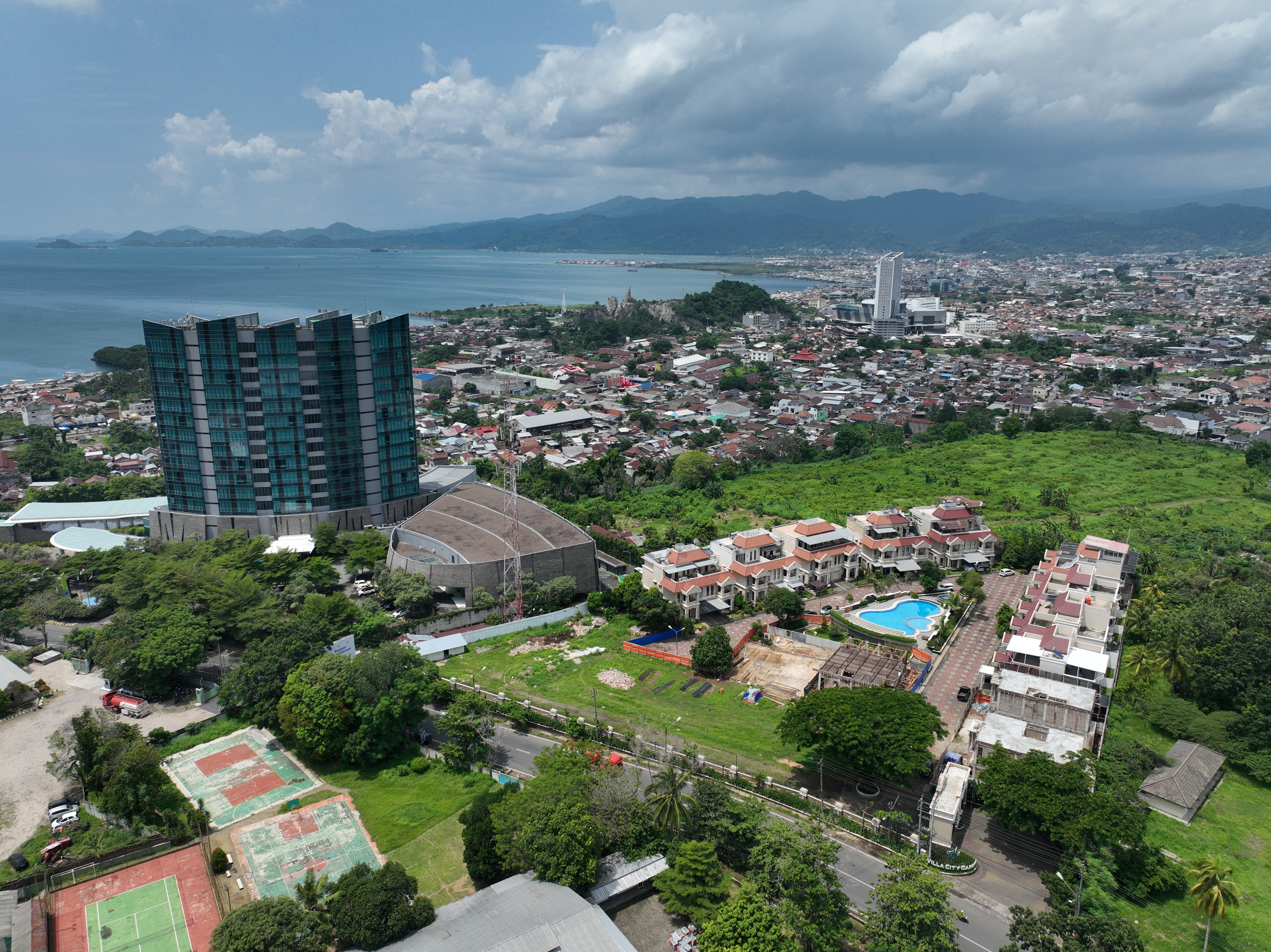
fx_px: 881
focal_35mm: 24
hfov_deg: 71.6
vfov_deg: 56.8
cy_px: 476
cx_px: 636
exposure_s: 1/3200
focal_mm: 12.29
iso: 100
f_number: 2.8
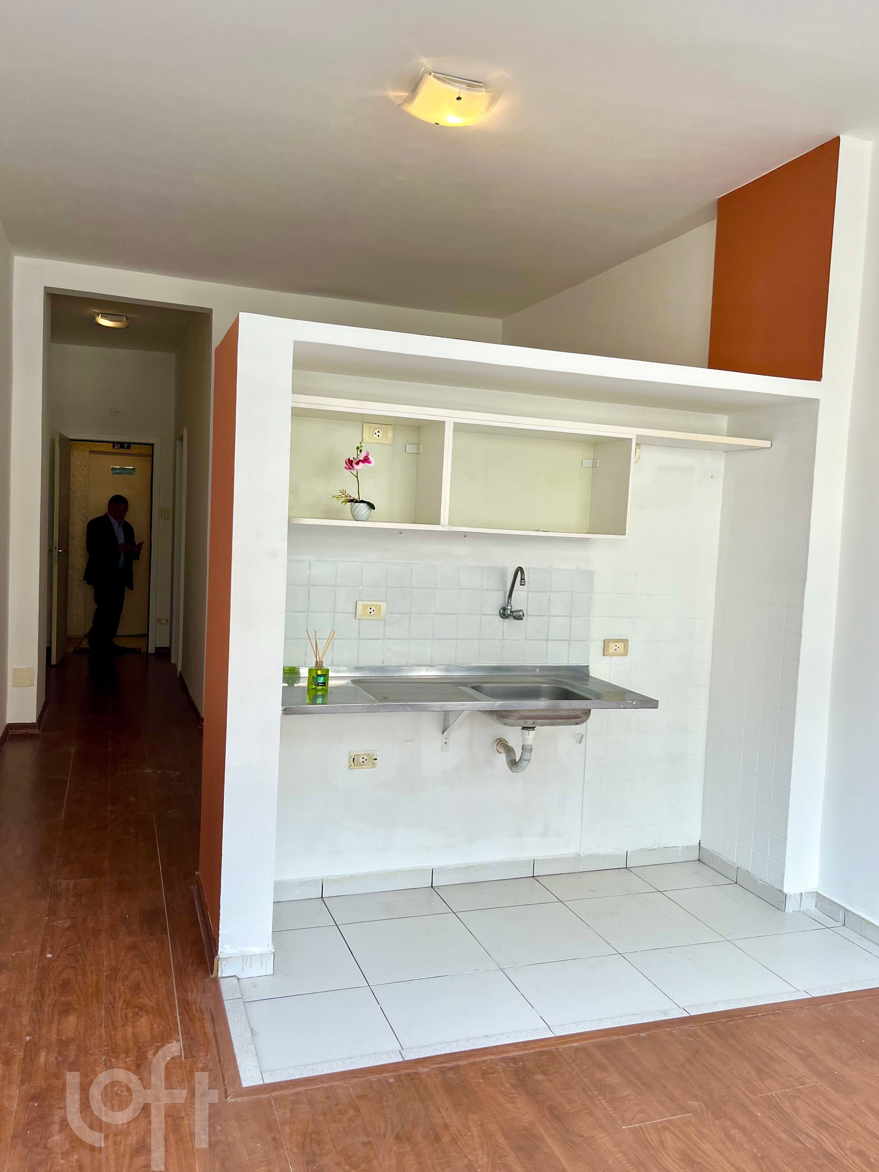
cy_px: 583
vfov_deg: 65.3
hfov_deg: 51.3
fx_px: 914
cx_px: 448
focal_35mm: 27
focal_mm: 5.1
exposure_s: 1/246
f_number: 1.6
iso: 40
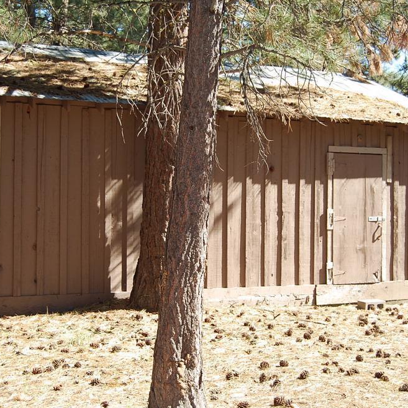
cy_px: 199
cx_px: 179
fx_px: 822
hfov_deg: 27.8
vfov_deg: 27.9
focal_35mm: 62
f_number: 4.5
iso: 100
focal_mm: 31
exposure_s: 1/125
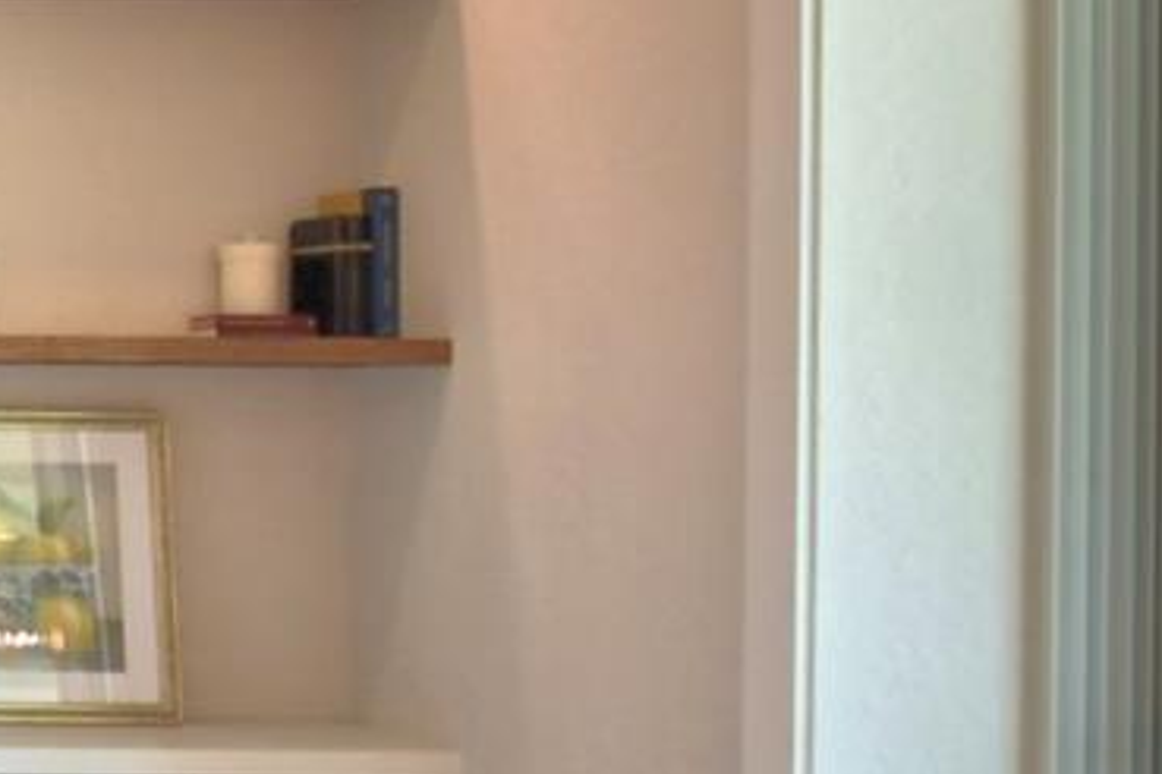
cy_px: 412
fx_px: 2098
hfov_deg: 22.0
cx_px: -825
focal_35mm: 65
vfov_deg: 20.9
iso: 400
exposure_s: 1/80
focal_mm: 10
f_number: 4.5
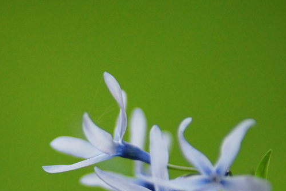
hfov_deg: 5.0
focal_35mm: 412
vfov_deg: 3.3
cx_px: 100
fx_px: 3272
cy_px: 183
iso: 1600
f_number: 2.8
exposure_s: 1/250
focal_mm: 200
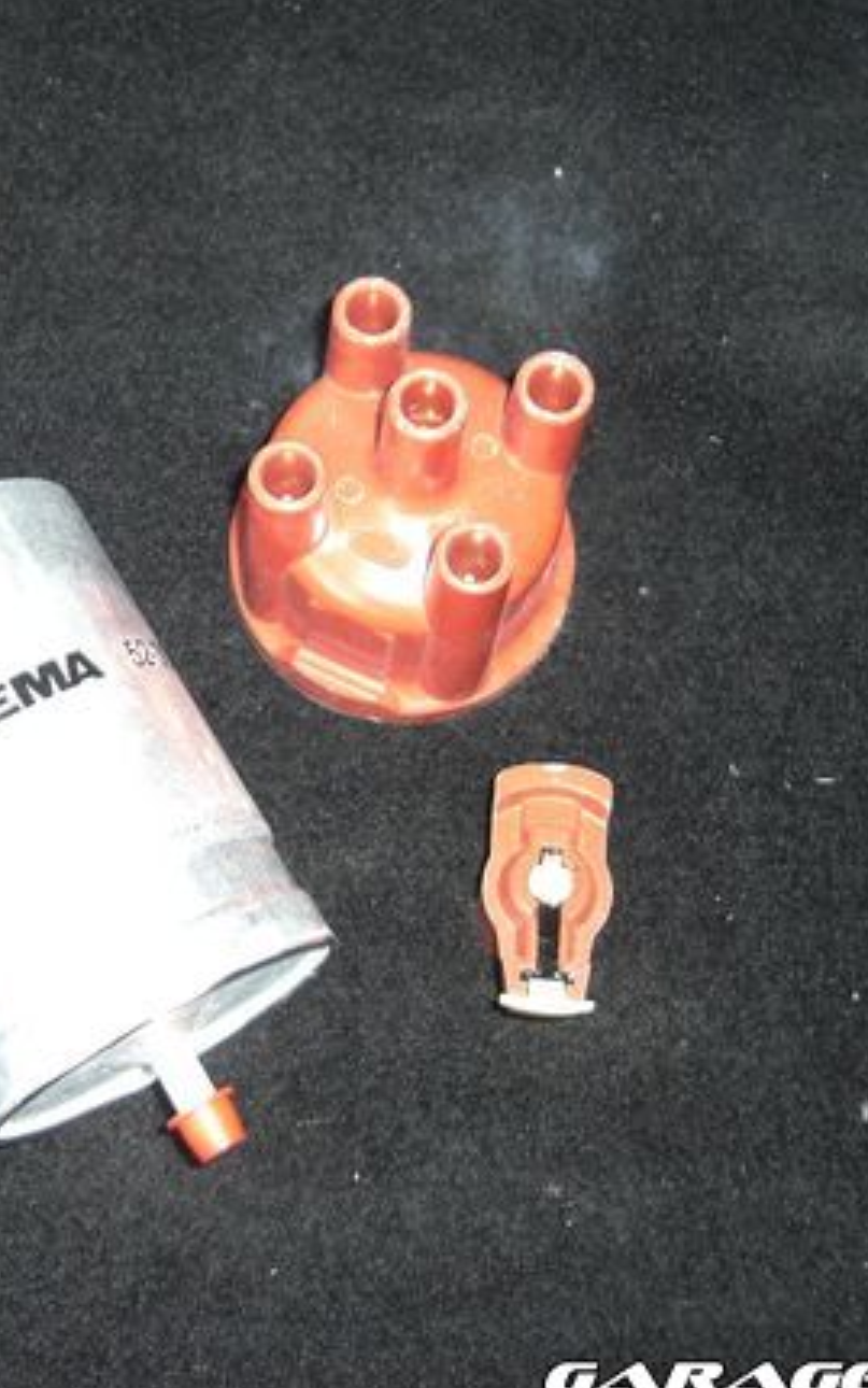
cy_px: 636
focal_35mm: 60
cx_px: 65
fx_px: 2269
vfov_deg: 34.0
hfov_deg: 21.1
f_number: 2.8
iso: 100
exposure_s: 1/30
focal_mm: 7.9
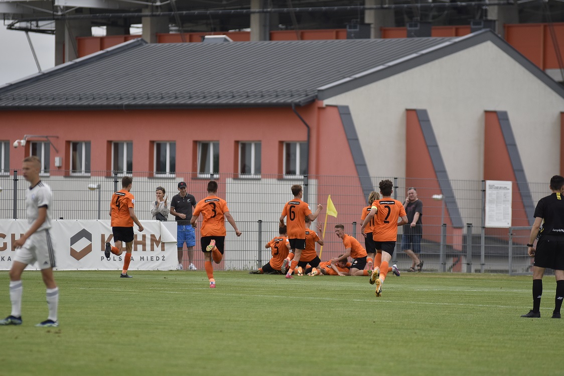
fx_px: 4701
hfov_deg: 6.9
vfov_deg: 4.6
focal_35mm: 300
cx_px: 282
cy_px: 188
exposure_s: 1/3200
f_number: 2.8
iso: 200
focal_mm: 200
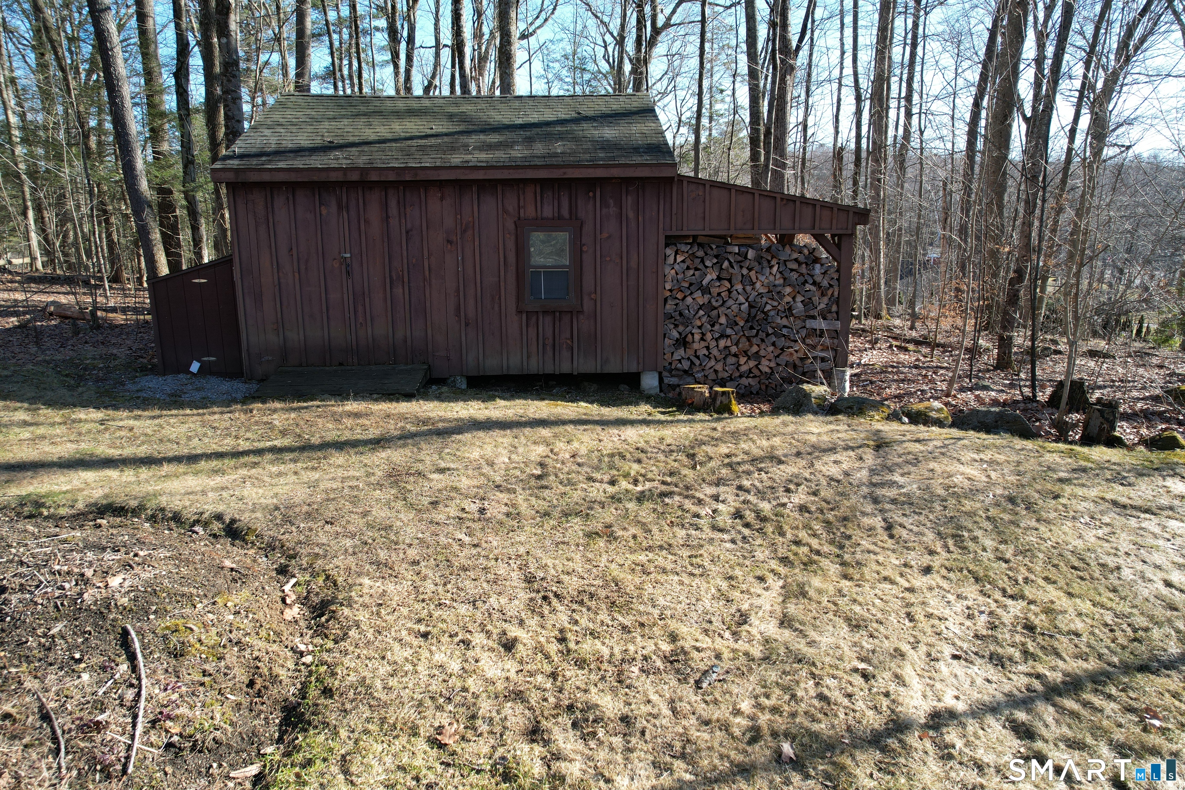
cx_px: 592
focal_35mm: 22
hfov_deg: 78.6
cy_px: 395
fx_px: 724
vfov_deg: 57.2
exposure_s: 1/400
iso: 100
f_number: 2.8
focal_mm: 8.38
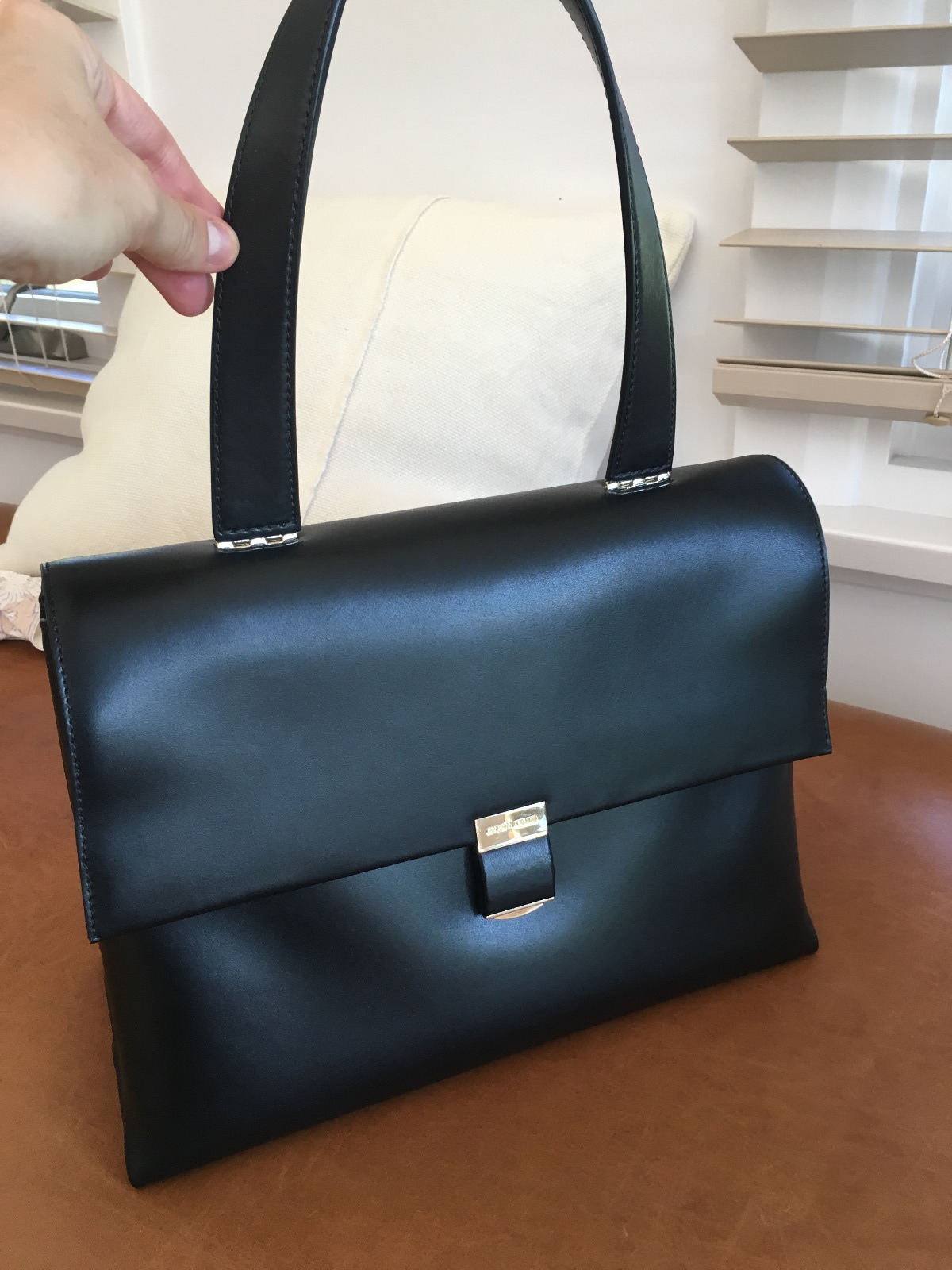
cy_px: 635
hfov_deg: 48.2
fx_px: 1063
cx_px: 476
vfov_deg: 61.7
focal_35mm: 29
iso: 40
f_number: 2.2
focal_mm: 4.15
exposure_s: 1/33
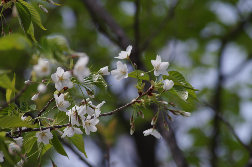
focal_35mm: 360
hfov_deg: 5.7
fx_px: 2515
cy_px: 84
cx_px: 126
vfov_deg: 3.8
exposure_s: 1/500
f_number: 6.3
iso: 200
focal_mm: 240
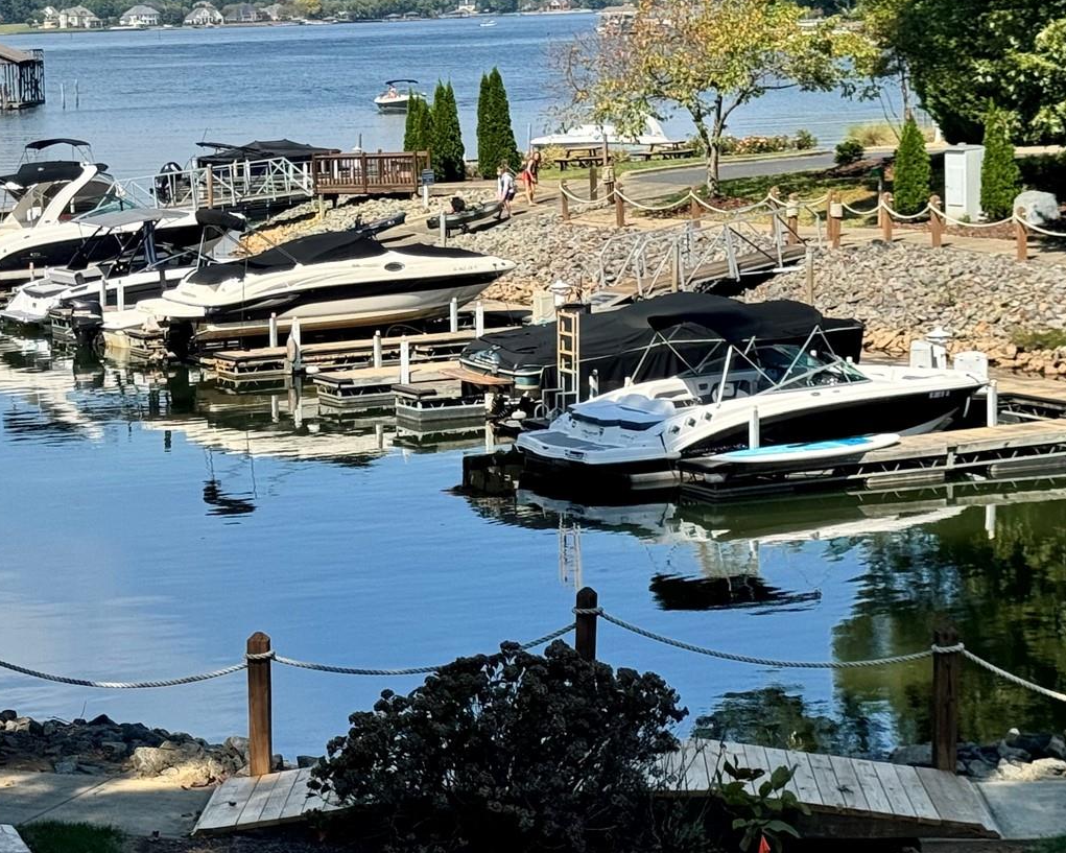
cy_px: 520
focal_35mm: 94
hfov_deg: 20.1
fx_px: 2966
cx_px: 188
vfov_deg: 16.4
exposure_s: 1/2717
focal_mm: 6.76
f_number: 1.78
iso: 64
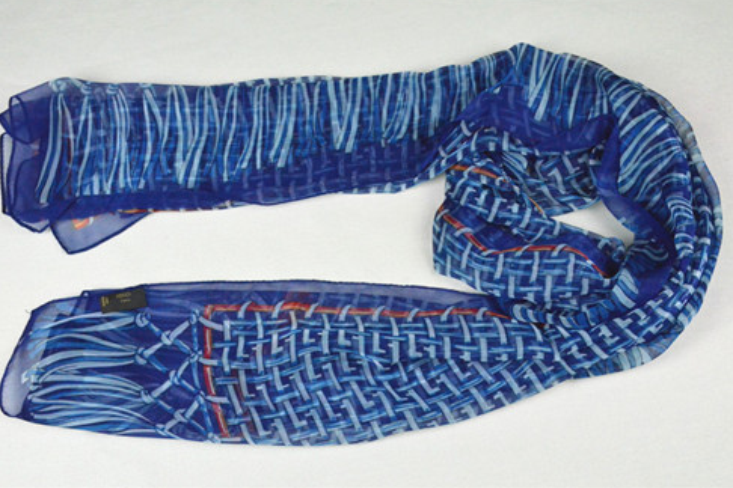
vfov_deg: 32.2
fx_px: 845
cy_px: 241
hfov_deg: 46.9
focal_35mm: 42
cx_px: 363
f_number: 10
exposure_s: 1/400
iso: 6400
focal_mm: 27
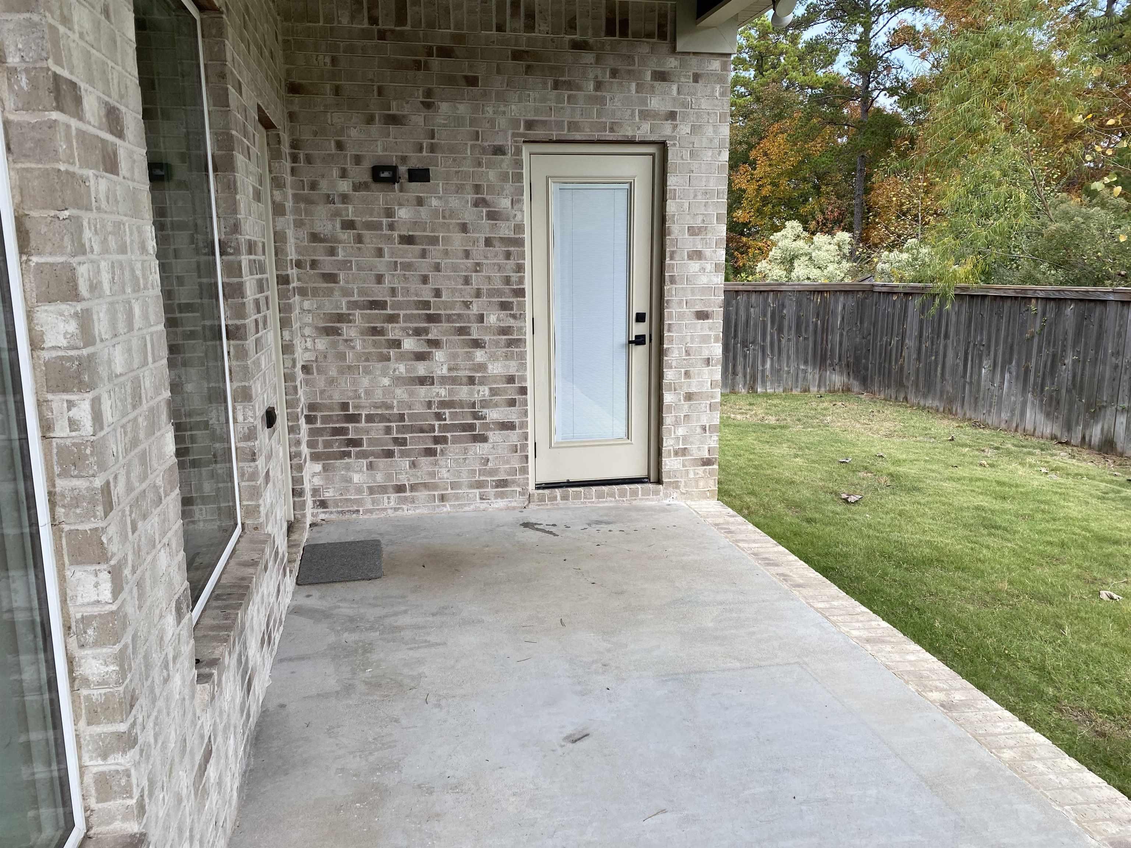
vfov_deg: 53.1
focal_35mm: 26
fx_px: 849
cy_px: 424
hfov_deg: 67.3
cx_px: 566
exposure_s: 1/685
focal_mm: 4.25
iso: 32
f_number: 1.8
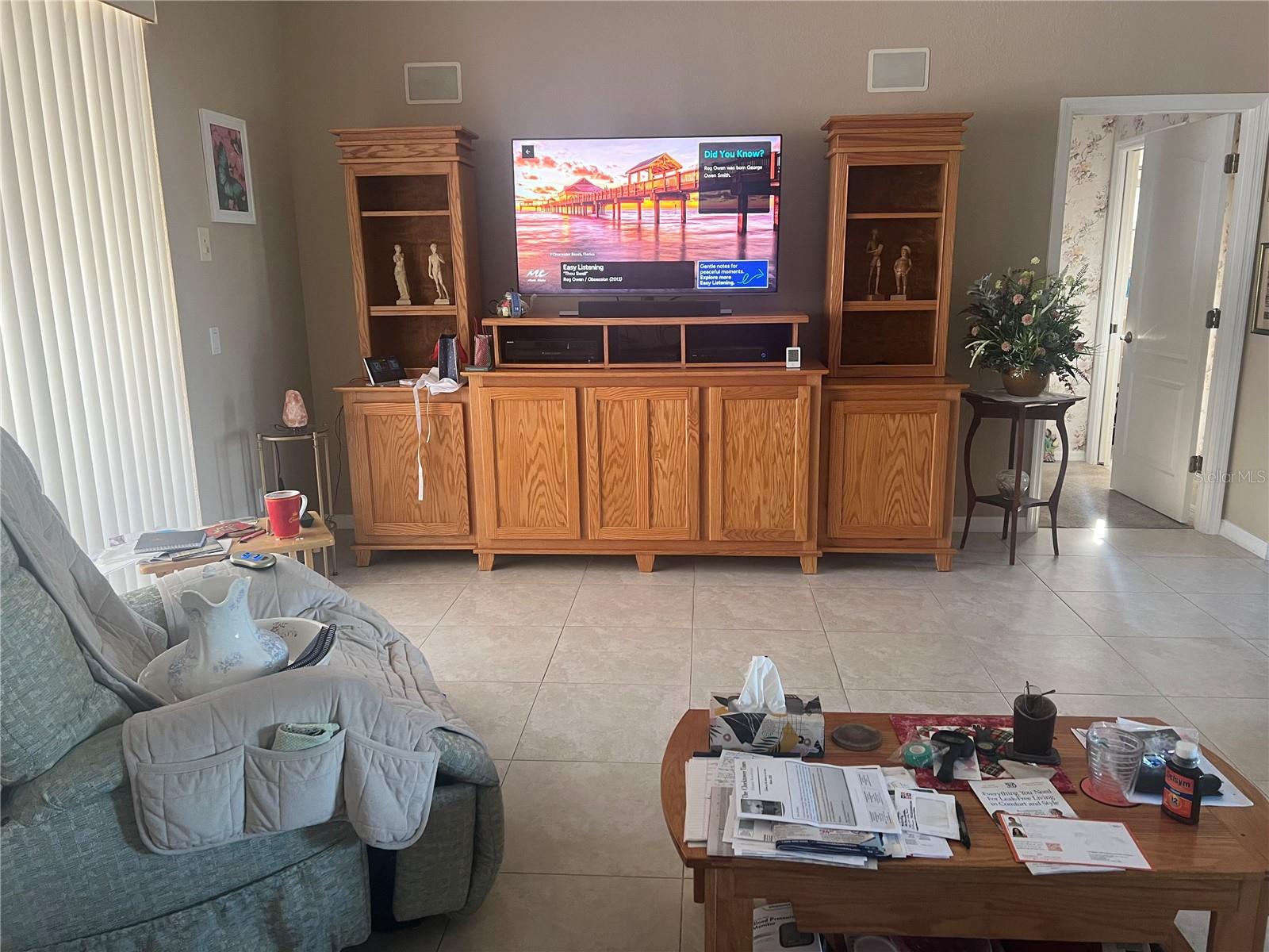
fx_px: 953
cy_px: 476
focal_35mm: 26
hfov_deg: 67.3
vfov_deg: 53.1
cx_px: 634
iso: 160
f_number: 1.5
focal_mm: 5.7
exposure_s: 1/60
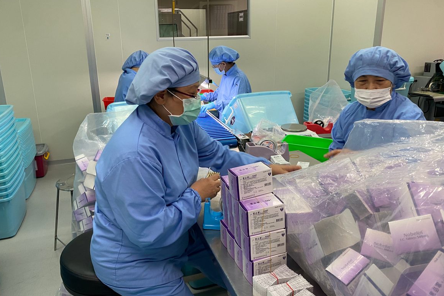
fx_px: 345
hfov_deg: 65.5
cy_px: 137
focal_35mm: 28
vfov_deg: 46.4
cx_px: 215
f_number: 1.8
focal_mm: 4.25
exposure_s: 1/60
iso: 80
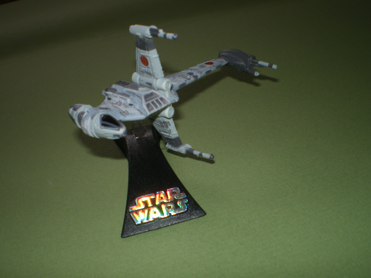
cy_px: 139
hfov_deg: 49.0
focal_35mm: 38
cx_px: 186
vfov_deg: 37.7
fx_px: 407
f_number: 4.6
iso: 64
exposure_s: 1/30
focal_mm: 6.3
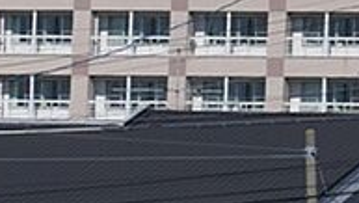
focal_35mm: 832
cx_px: 543
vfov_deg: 1.5
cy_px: -41
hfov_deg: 2.6
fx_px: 7928
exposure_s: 1/1000
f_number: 5.9
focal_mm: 87.7
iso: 125
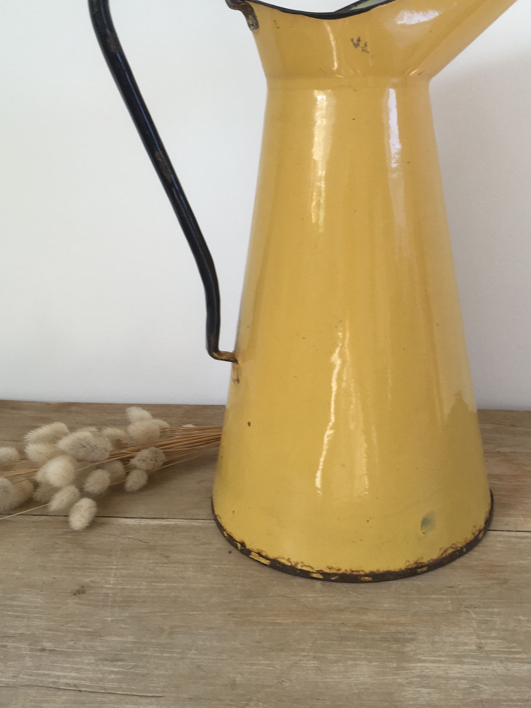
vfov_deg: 47.1
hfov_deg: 36.7
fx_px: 798
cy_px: 240
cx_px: 314
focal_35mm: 39
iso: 25
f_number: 2.2
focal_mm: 4.15
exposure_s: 1/50
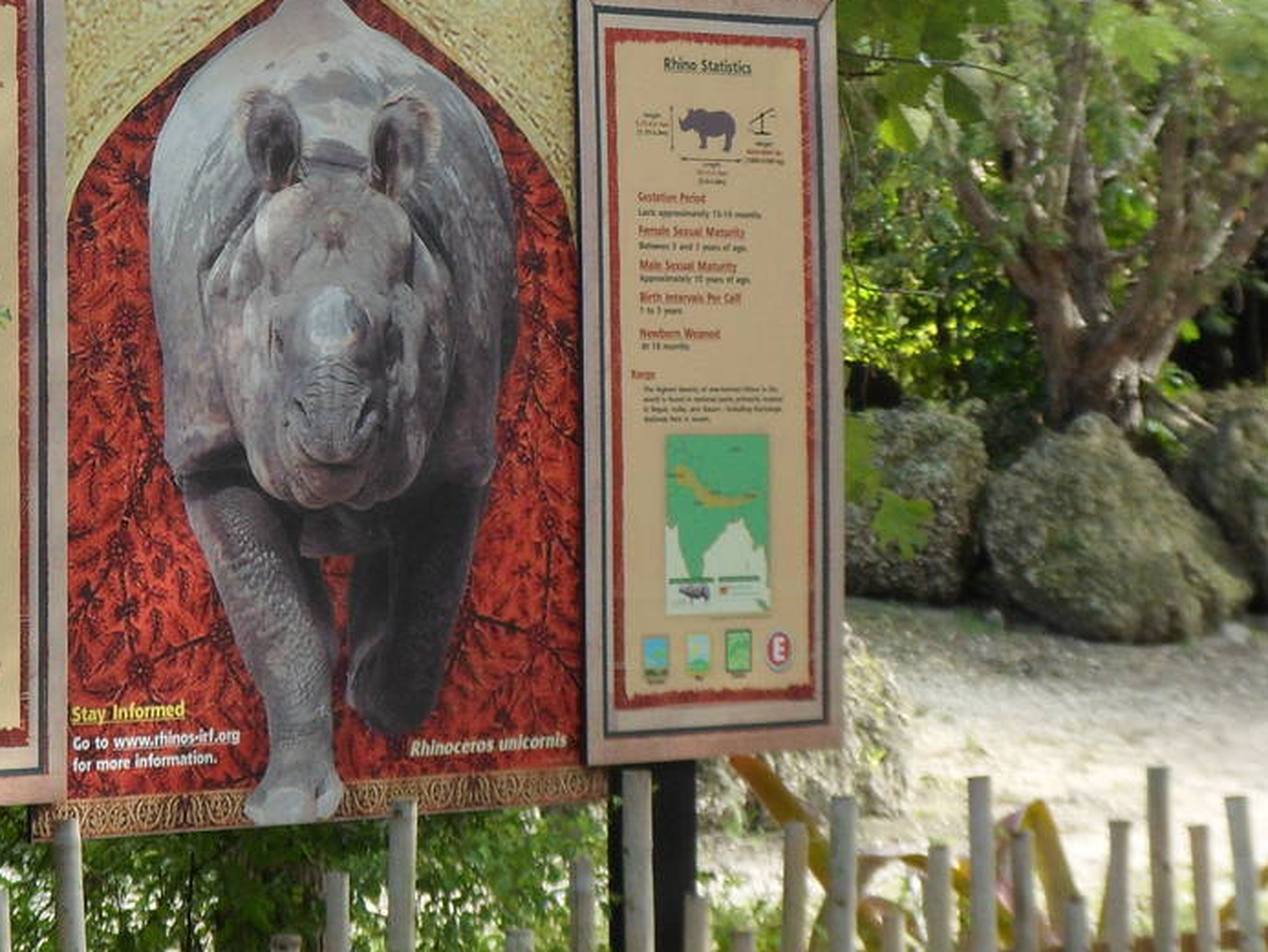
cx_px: 342
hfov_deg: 12.5
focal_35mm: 157
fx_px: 5752
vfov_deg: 9.4
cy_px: 134
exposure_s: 1/125
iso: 80
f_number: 4.7
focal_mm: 10.6
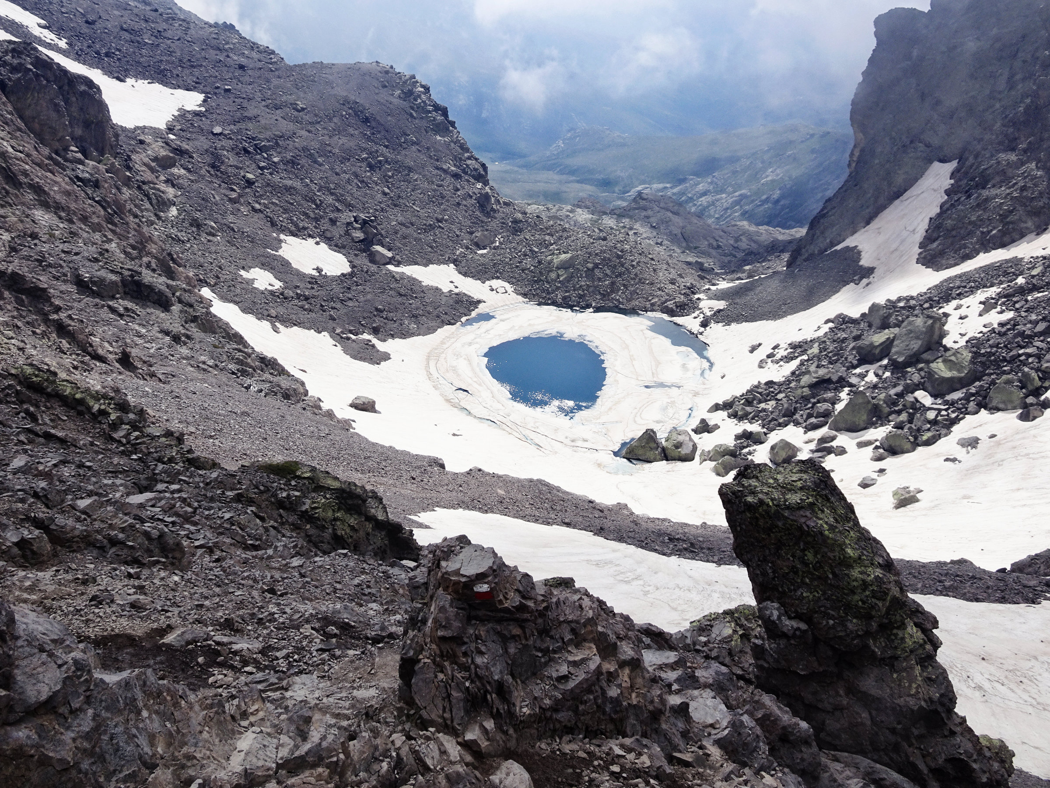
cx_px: 525
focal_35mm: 35
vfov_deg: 40.7
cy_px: 394
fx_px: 1062
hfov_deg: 52.6
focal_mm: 6
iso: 80
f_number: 4
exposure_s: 1/1250
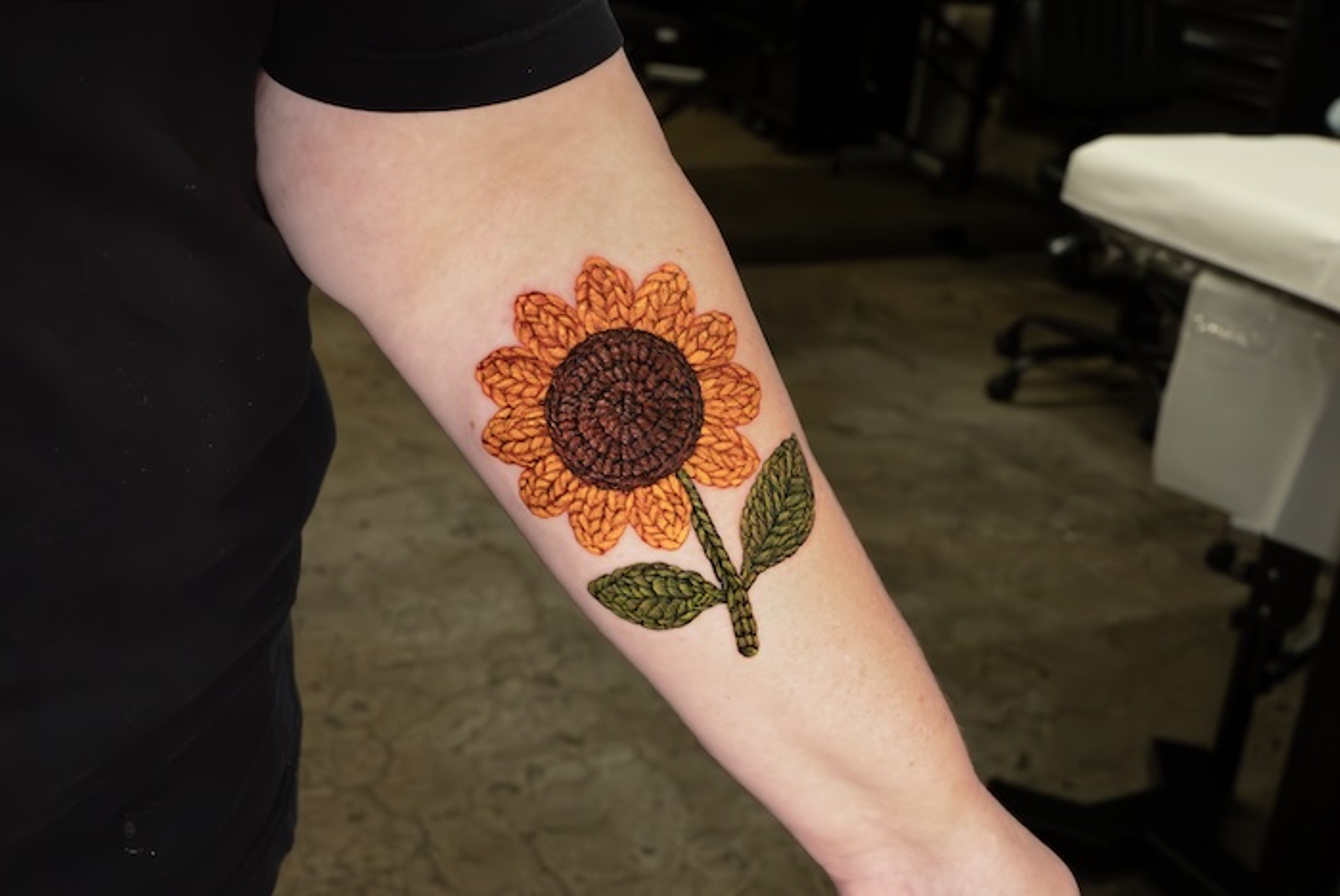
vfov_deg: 30.6
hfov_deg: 44.5
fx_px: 1639
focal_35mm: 44
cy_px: 448
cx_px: 670
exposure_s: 1/350
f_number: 9.5
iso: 32000
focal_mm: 44
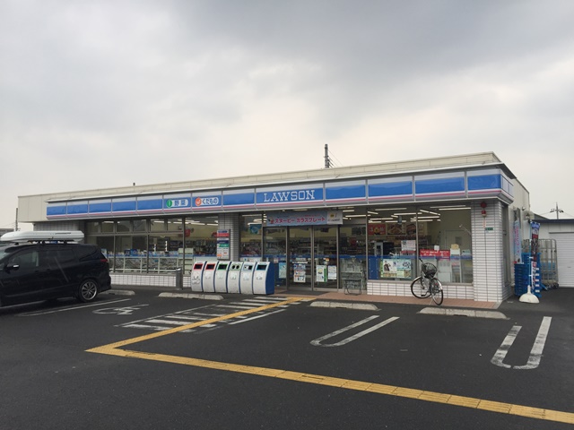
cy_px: 215
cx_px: 287
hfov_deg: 61.7
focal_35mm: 29
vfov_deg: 48.2
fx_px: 481
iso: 32
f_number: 2.2
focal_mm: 4.15
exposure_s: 1/434
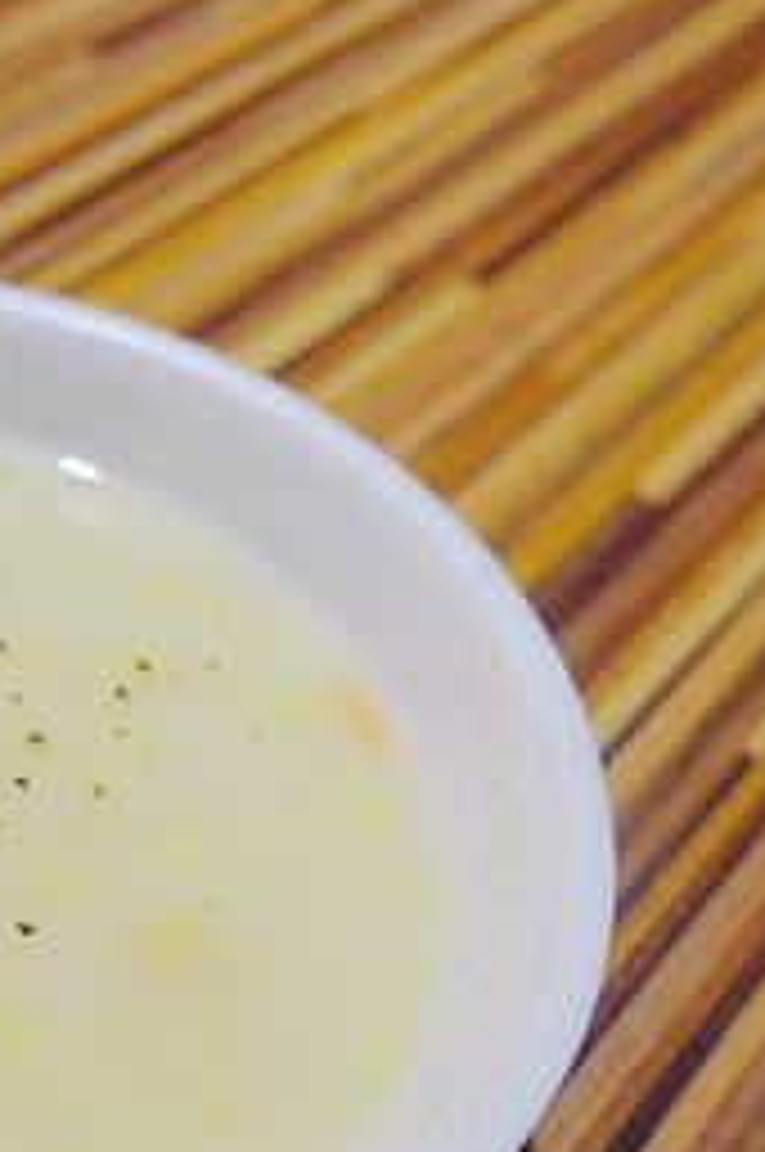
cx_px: -63
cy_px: 781
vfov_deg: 32.6
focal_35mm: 61
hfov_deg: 21.2
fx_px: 1950
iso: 125
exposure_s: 1/30
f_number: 2.2
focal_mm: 8.8
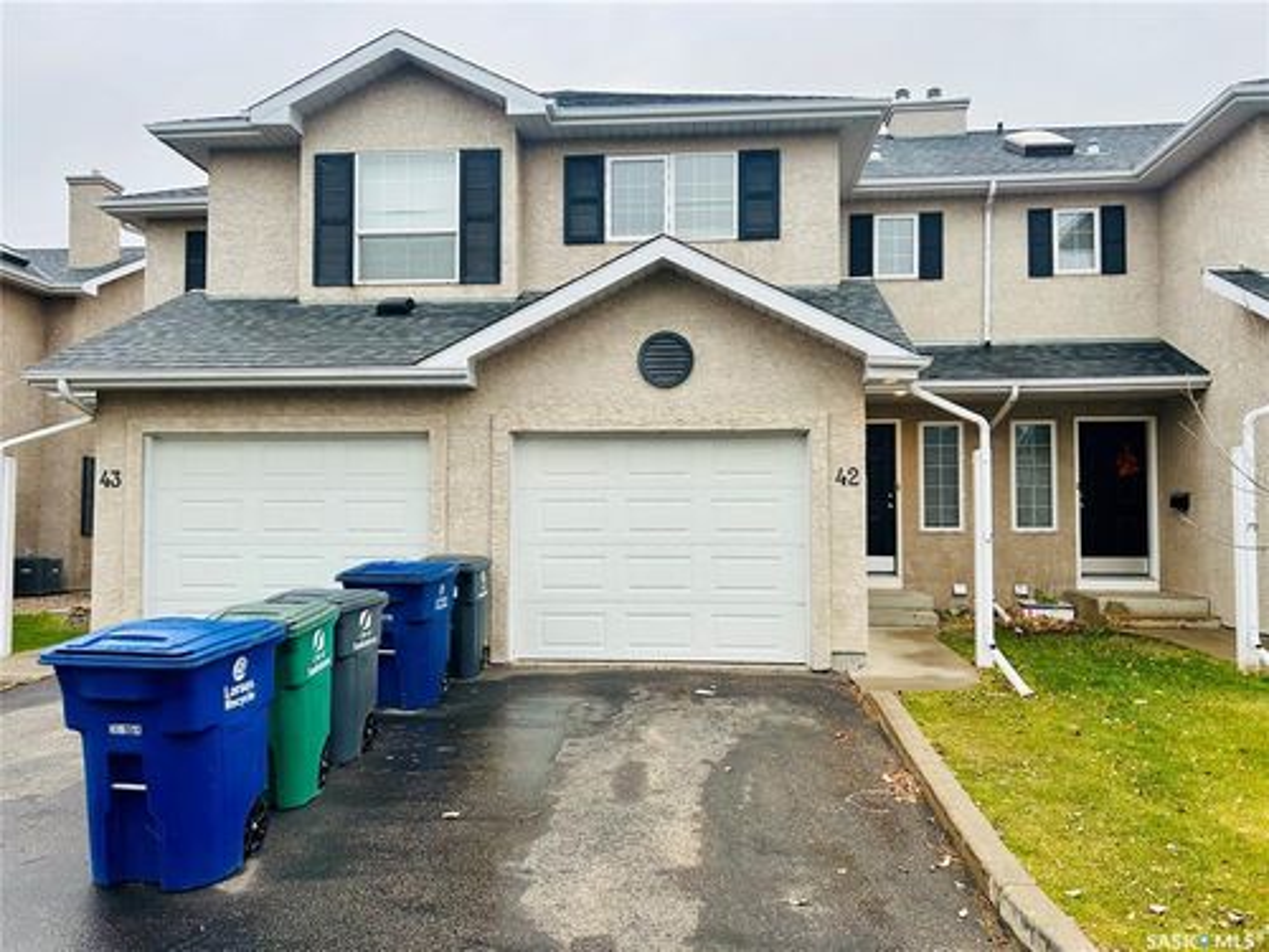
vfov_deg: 53.1
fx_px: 953
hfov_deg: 67.3
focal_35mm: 26
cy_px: 476
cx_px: 634
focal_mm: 5.7
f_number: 1.5
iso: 80
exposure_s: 1/121
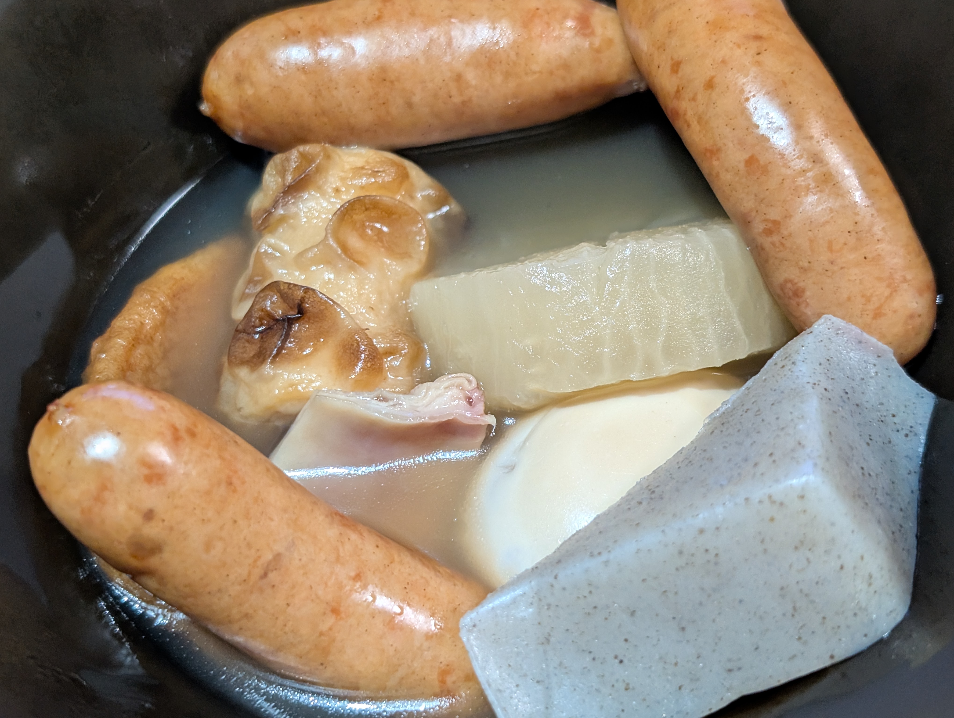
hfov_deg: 38.9
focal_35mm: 49
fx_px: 1352
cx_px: 477
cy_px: 359
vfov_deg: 29.7
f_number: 1.68
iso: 267
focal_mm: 6.9
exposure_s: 1/23.8
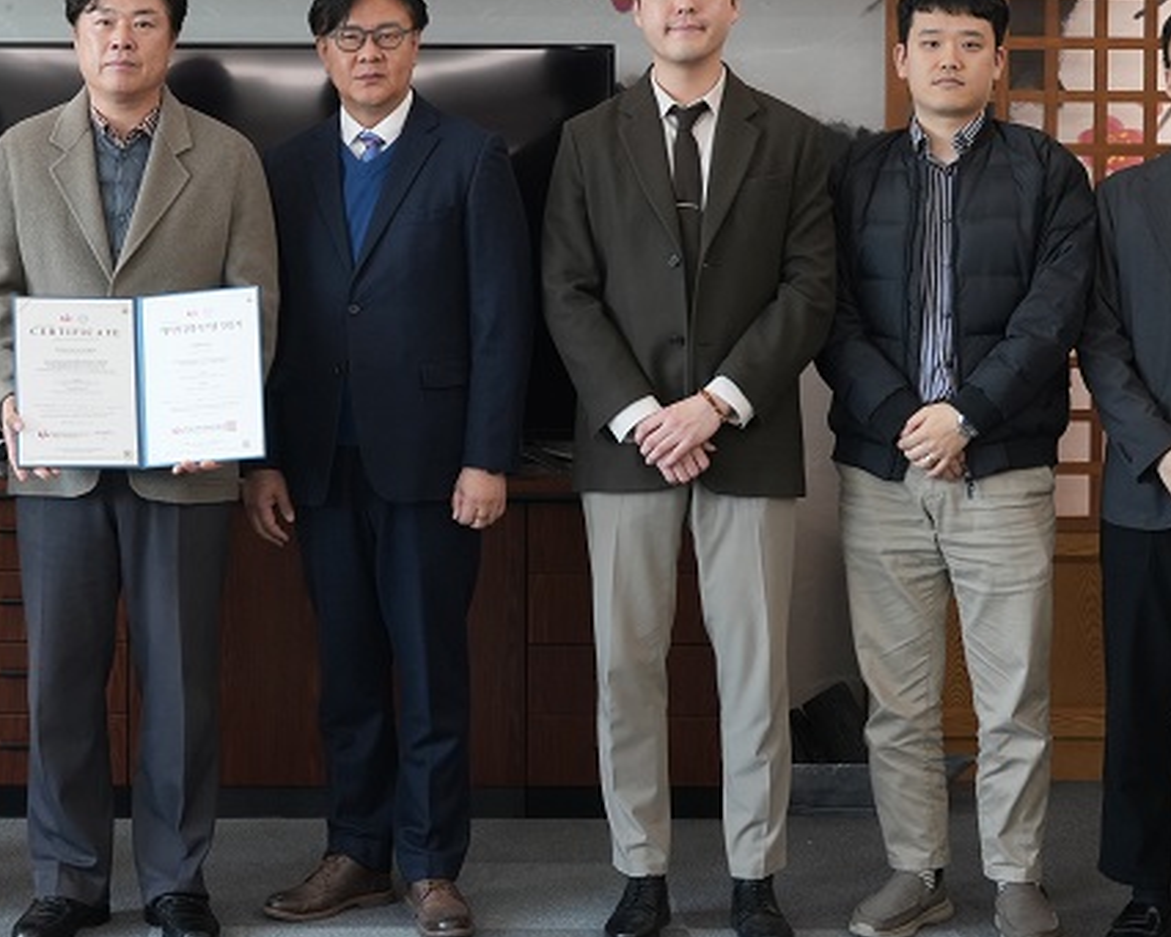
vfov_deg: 22.7
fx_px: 2323
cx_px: 308
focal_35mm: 67
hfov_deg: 27.9
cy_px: 276
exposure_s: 1/40
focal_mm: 38
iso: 640
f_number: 4
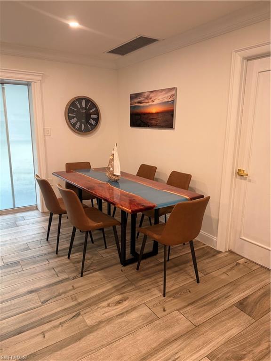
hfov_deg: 56.8
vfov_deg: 71.6
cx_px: 136
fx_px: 251
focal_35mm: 24
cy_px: 180
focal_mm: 6.76
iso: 200
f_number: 1.78
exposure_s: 1/60
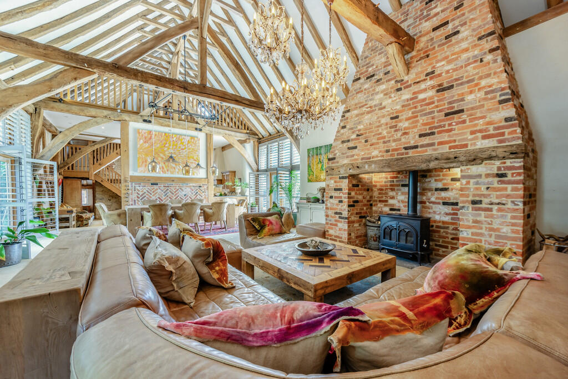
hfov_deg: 104.2
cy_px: 190
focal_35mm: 14
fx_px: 221
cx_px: 284
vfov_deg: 81.2
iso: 100
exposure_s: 1/8
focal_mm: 14
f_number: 8
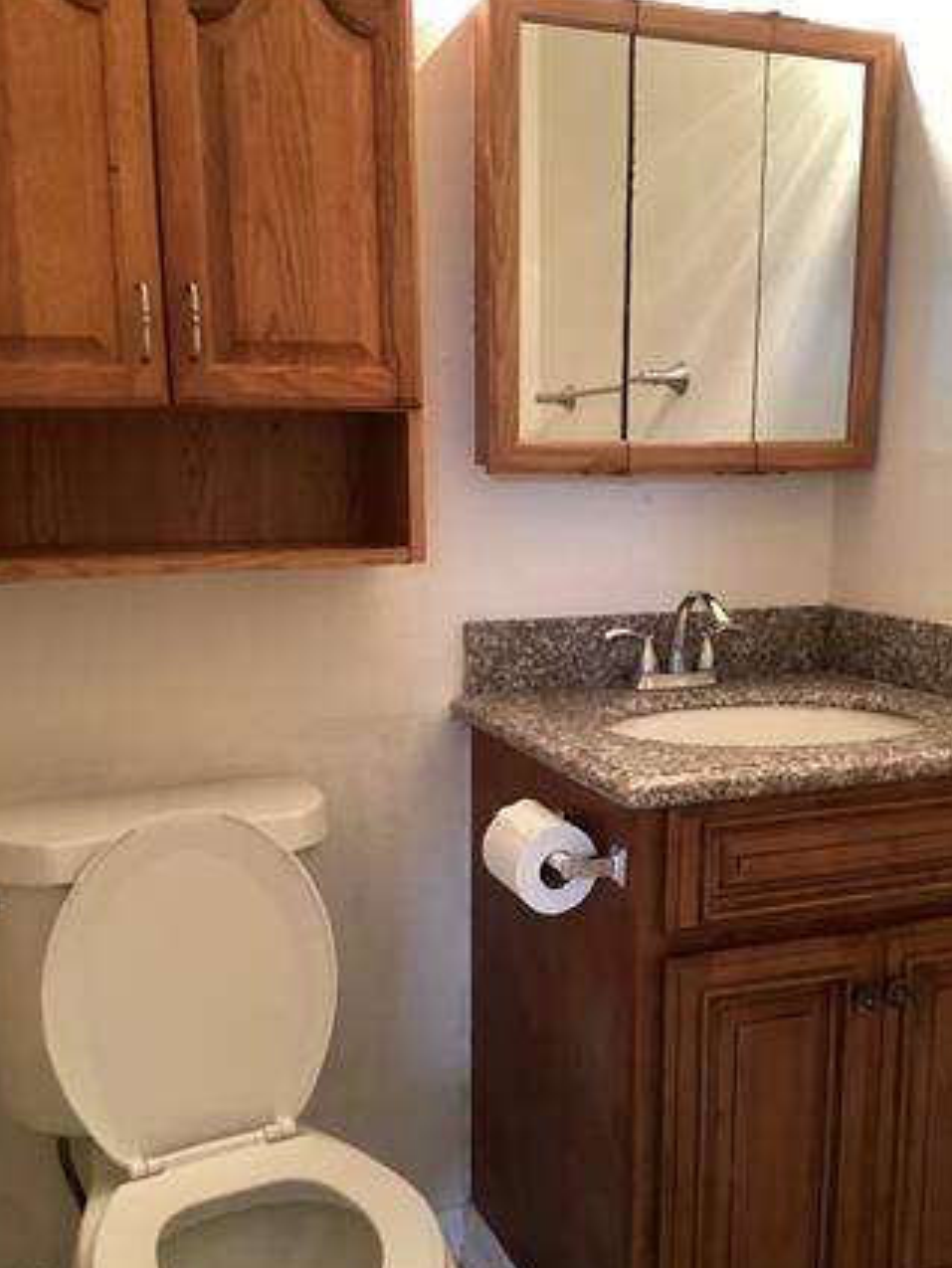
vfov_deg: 52.6
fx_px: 1283
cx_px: 501
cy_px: 686
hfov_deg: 40.7
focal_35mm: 35
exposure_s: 1/30
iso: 400
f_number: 2.4
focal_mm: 3.3
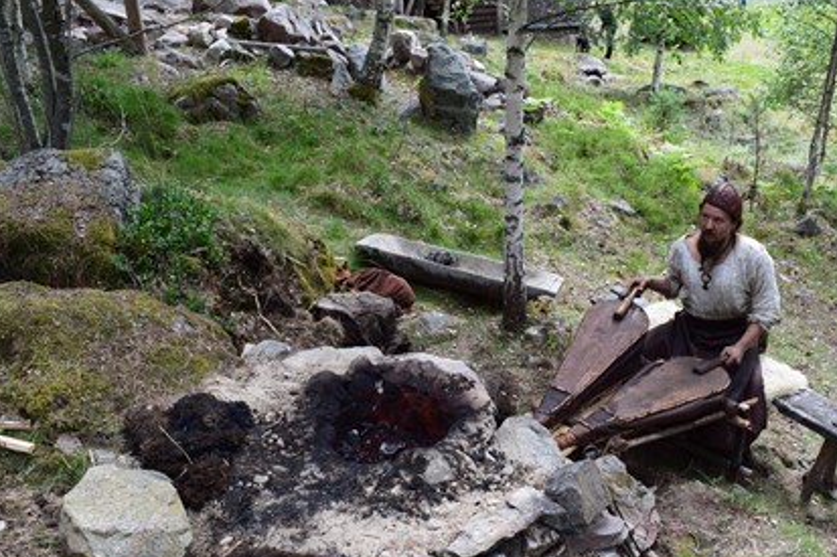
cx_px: 493
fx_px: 976
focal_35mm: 42
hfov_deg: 46.2
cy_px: 350
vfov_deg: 31.7
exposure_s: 1/125
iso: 400
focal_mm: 22
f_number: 9
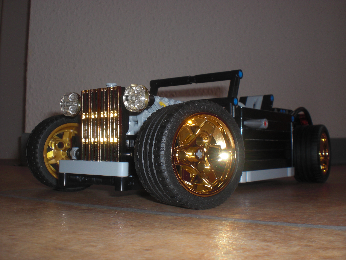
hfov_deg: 49.0
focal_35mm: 38
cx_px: 173
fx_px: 380
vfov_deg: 37.7
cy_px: 130
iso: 64
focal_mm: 6.3
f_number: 5.6
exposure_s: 1/30
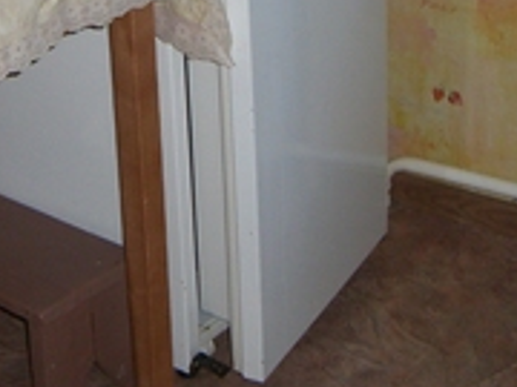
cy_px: -43
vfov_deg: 15.2
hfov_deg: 20.6
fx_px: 1419
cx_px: 204
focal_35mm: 95
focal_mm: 6.2
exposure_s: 1/60
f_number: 2.7
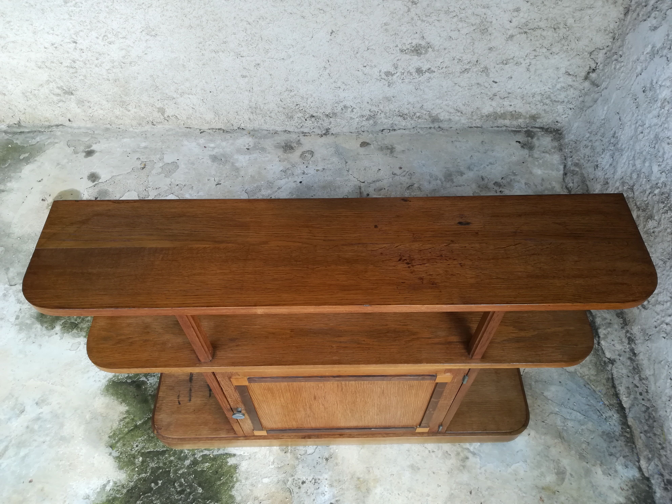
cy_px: 252
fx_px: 505
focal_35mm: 26
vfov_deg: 53.1
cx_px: 336
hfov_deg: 67.3
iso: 125
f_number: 2.2
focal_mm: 3.83
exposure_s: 1/33.3
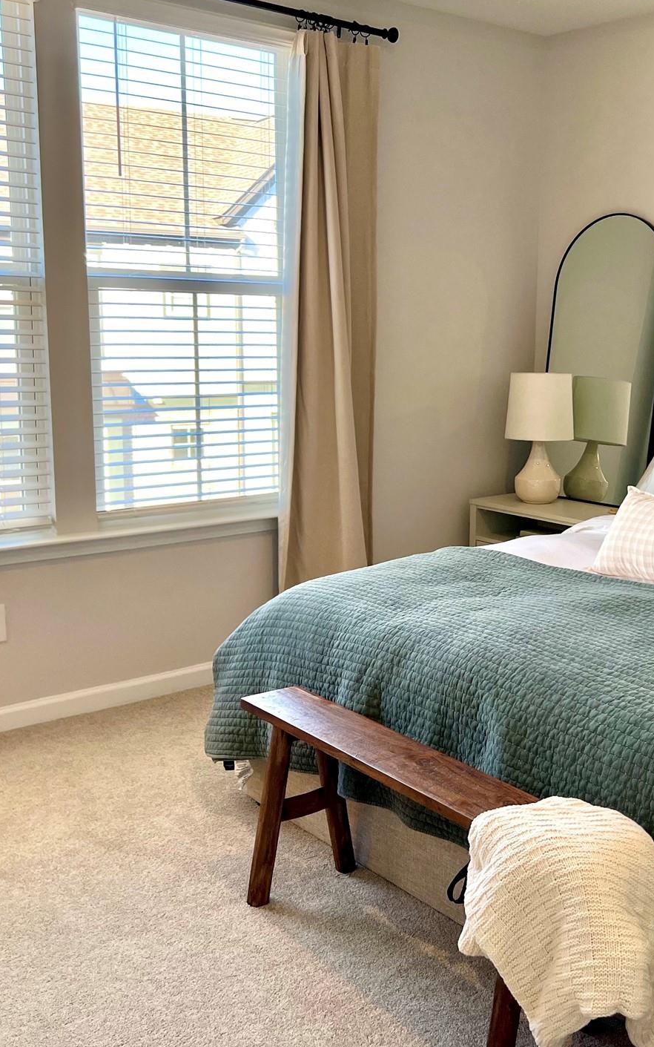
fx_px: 1141
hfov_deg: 31.7
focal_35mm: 40
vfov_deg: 49.2
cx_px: 437
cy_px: 481
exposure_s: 1/164
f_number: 1.5
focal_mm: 5.7
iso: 50
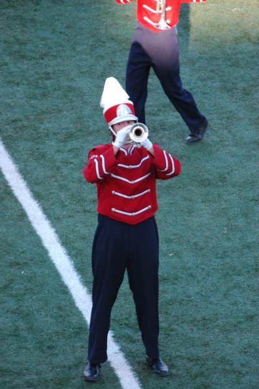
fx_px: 6486
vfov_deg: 3.4
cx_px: 130
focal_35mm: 600
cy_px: 194
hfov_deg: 2.3
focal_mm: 400
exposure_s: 1/80
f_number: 5.6
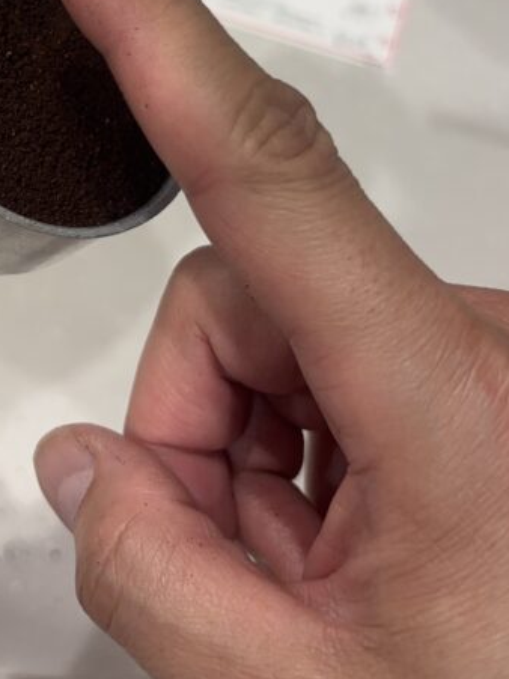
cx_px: 39
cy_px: 32
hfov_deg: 24.0
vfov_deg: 30.8
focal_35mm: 59
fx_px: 1157
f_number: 1.6
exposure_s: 1/60
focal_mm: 5.96
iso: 80
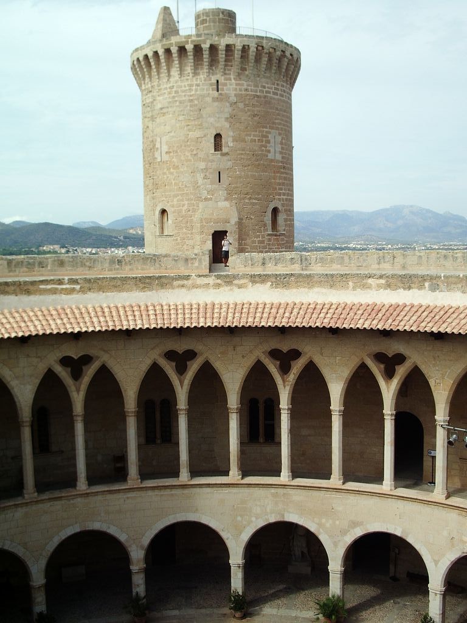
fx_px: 738
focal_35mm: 41
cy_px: 312
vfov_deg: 45.8
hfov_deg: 35.1
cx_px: 234
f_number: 4.6
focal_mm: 6.8
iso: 50
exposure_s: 1/400
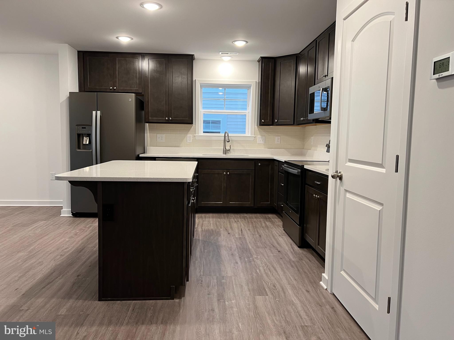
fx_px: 341
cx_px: 227
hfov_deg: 67.3
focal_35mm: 26
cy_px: 170
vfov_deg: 53.1
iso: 80
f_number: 1.5
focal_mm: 5.7
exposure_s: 1/60
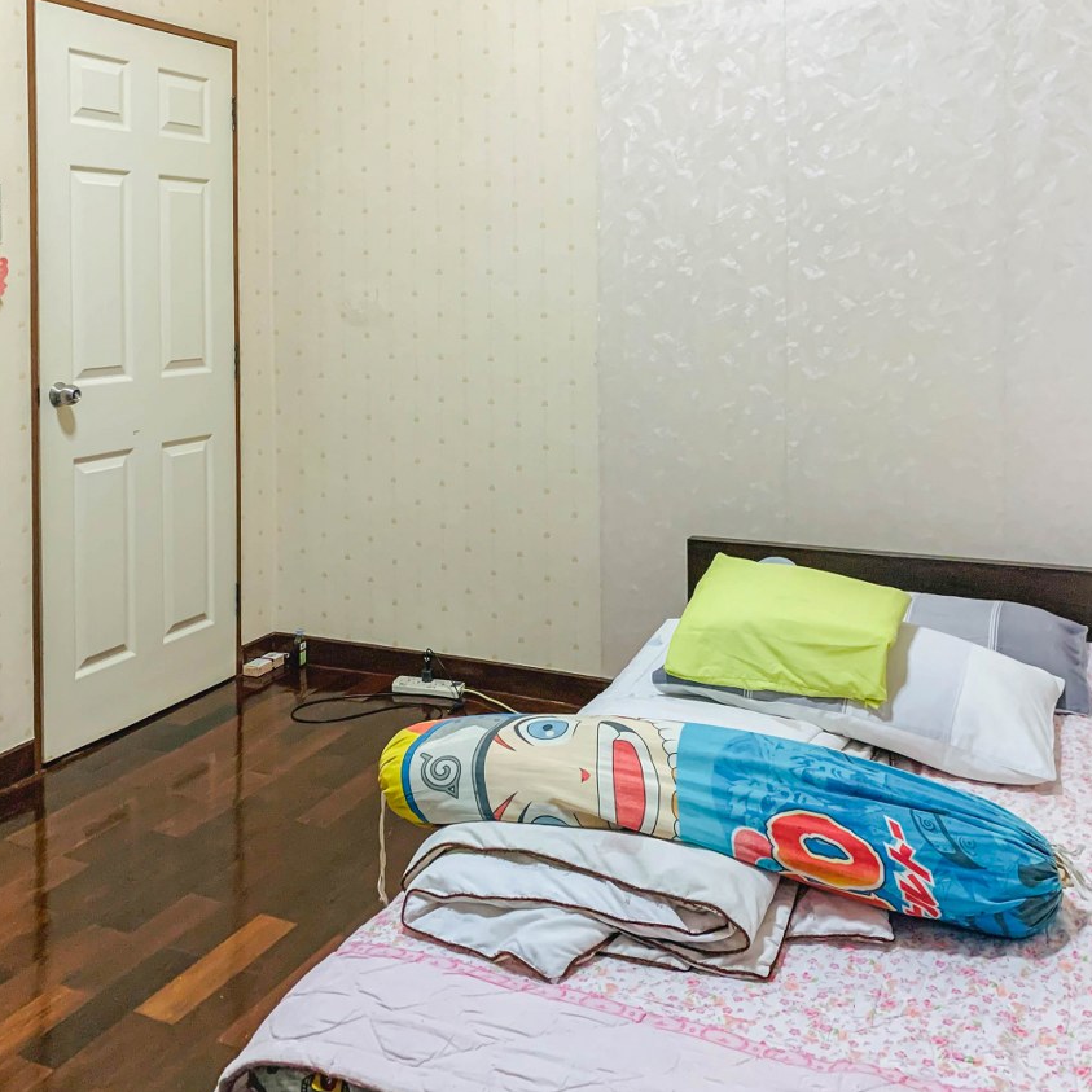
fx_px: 1106
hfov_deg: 52.4
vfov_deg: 52.5
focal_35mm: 31
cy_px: 542
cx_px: 486
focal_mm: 4.25
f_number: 1.8
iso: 25
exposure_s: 1/670
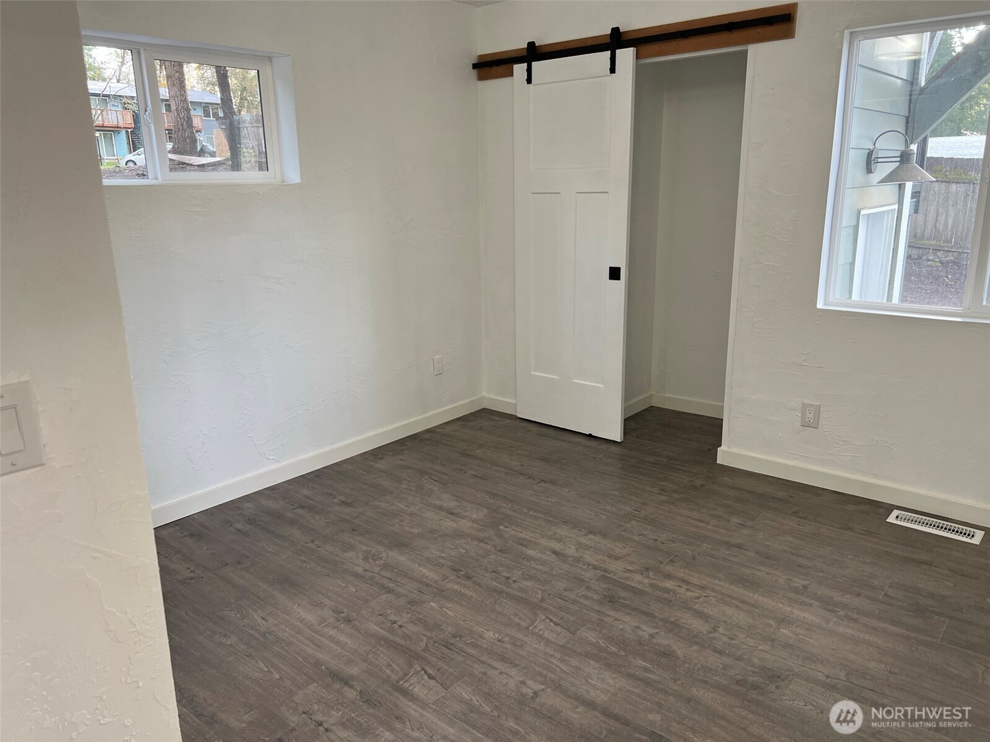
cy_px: 371
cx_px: 495
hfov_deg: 67.3
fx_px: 744
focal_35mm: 26
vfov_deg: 53.1
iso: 80
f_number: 1.5
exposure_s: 1/120
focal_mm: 5.7
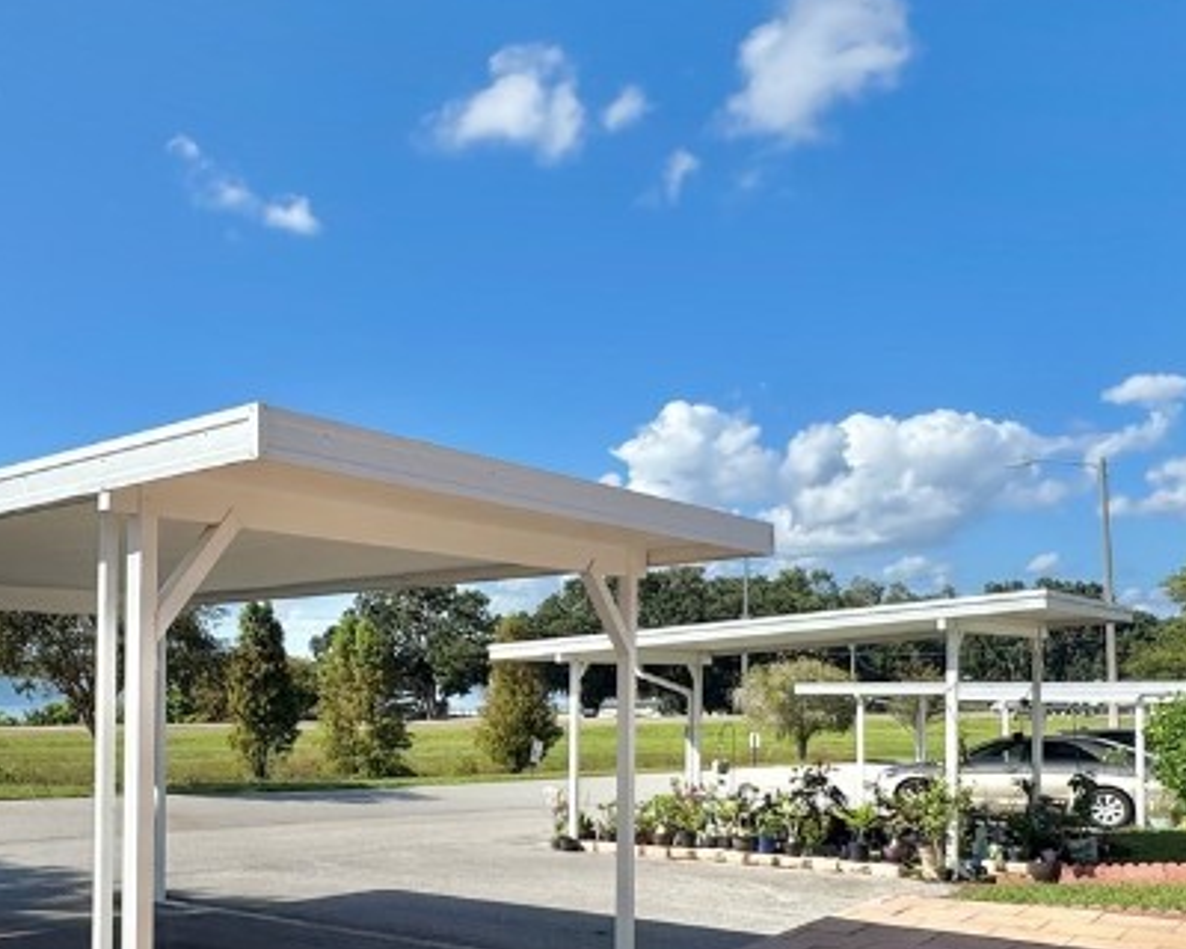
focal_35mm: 35
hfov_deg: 49.7
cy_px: 644
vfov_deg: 41.6
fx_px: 1229
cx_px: 314
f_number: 2.2
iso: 50
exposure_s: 1/2342
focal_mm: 2.22
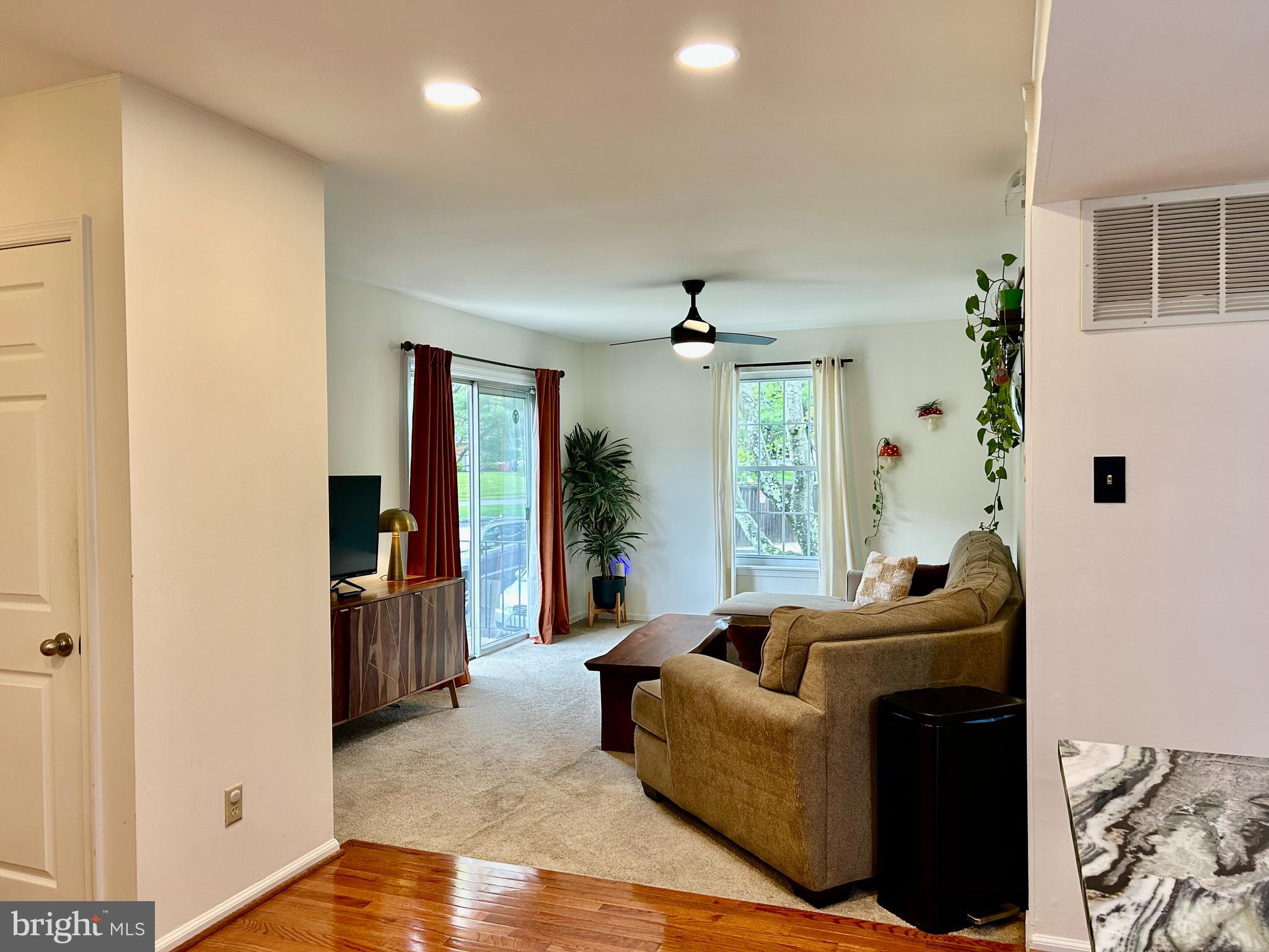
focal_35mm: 26
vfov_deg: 53.1
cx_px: 634
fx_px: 953
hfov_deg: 67.3
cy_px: 476
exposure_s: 1/120
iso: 100
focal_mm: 5.7
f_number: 1.5
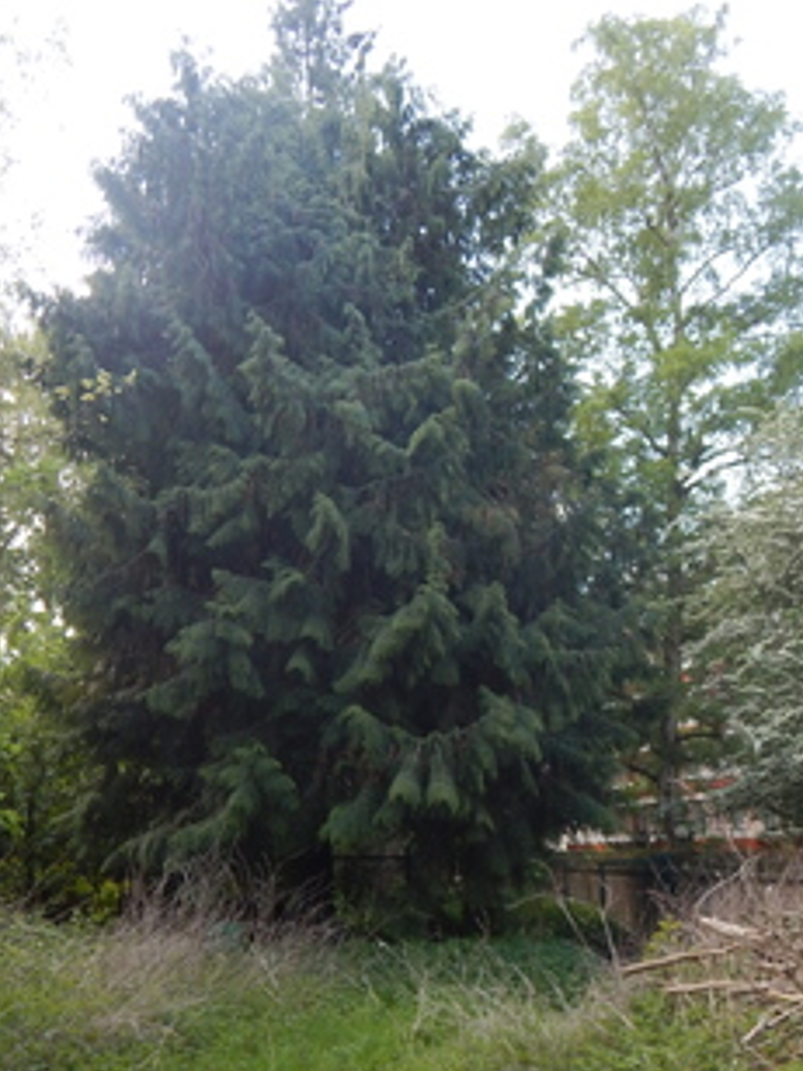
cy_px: 536
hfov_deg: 36.8
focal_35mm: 39
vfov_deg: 47.9
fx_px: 1206
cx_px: 367
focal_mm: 4.3
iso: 125
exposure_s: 1/200
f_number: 2.8
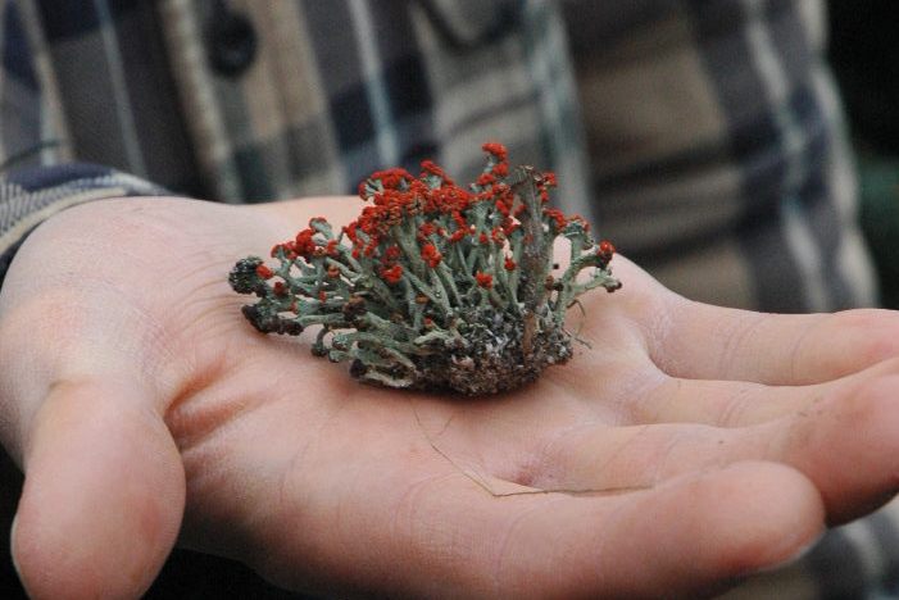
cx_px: 450
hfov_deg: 19.4
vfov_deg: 13.1
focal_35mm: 105
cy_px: 300
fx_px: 2623
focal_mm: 70
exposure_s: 1/200
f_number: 8
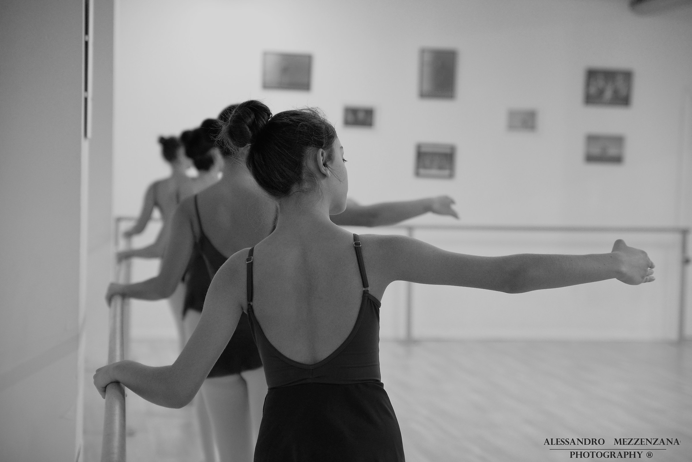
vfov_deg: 19.5
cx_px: 346
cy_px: 231
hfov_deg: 28.8
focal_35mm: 70
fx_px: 1346
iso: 2000
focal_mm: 70
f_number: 4
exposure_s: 1/320
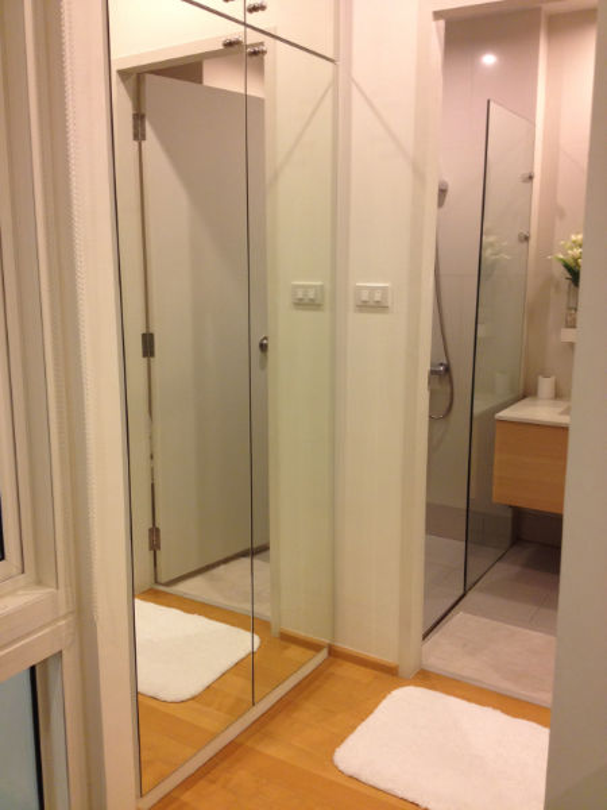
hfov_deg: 40.7
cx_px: 304
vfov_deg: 52.6
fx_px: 818
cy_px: 405
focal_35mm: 35
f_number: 2.4
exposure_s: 1/20
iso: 125
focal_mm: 4.28
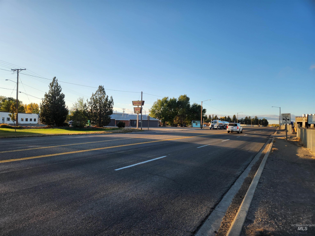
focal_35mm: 23
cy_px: 118
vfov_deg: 58.9
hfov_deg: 73.9
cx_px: 158
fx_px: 209
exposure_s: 1/705
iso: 20
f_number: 1.8
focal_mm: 5.4
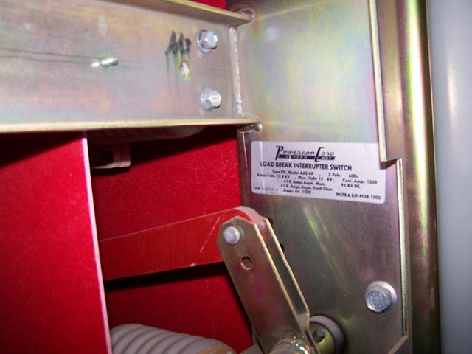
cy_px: 177
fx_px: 518
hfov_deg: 49.0
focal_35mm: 38
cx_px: 236
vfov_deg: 37.7
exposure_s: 1/60
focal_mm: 6.3
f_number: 2.8
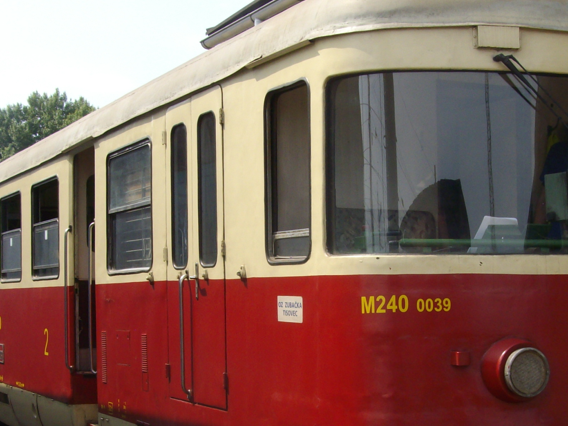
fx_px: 1116
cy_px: 302
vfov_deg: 21.5
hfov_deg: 28.4
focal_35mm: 68
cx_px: 370
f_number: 4.8
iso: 80
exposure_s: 1/320
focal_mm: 6
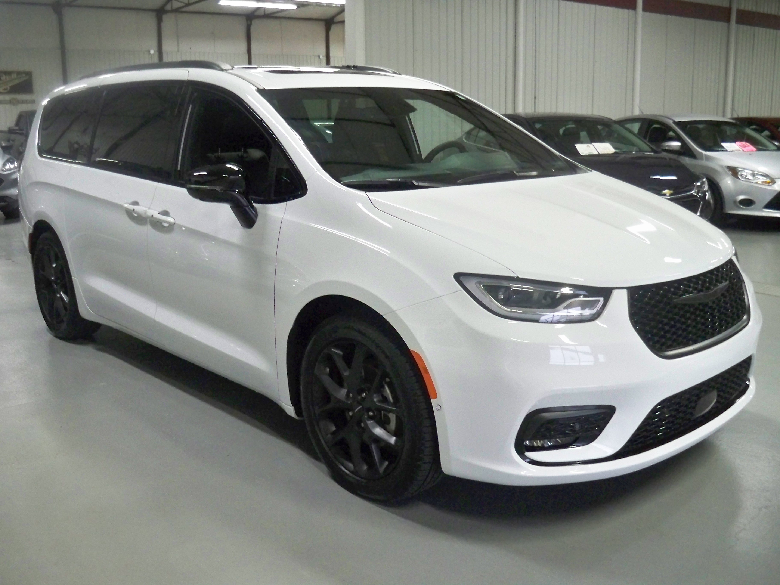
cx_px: 390
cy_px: 292
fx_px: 789
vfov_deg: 40.7
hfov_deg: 52.6
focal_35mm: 35
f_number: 3.1
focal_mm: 6.3
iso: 500
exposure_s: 1/60
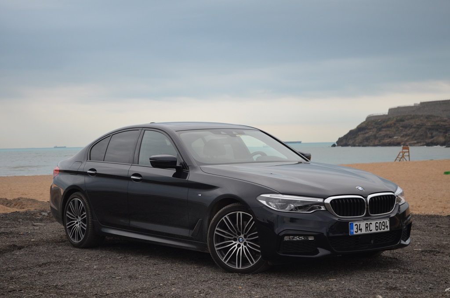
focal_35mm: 69
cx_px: 225
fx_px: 861
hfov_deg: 29.3
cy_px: 149
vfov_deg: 19.6
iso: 400
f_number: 5.3
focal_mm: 46
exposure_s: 1/60
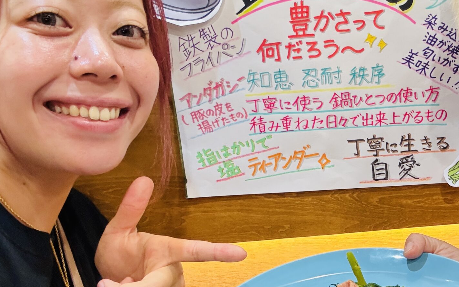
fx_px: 551
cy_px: 211
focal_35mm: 44
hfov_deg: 43.0
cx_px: 372
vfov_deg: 28.8
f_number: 1.9
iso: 320
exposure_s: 1/50
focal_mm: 2.69
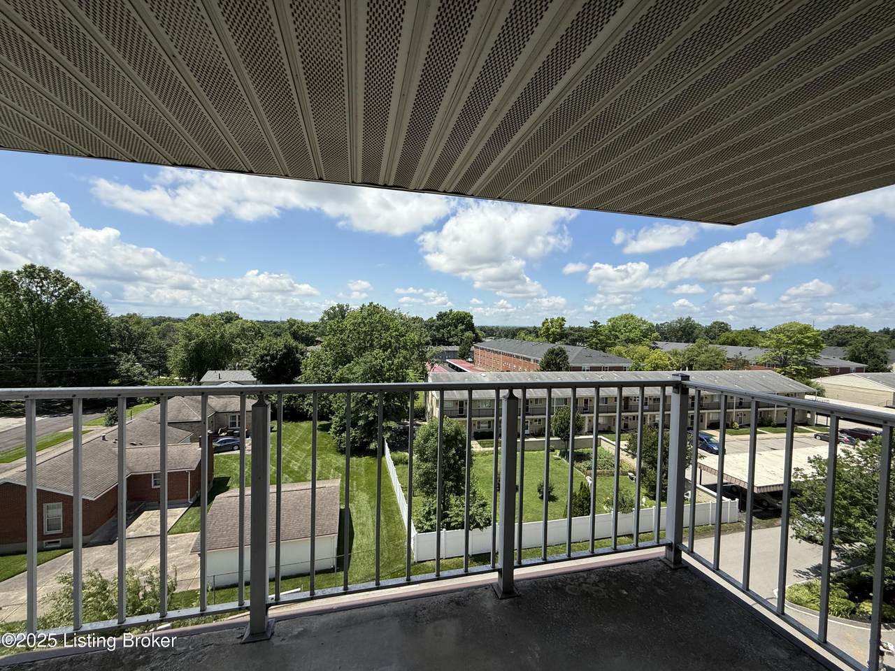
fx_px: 362
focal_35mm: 14
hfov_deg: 102.1
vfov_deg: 85.7
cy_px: 336
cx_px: 448
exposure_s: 1/2841
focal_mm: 2.22
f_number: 2.2
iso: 50
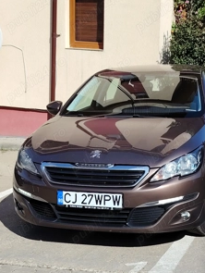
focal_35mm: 65
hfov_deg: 22.6
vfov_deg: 29.7
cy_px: 166
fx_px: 512
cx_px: 133
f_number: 1.75
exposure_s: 1/1027
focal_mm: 5.25
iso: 100
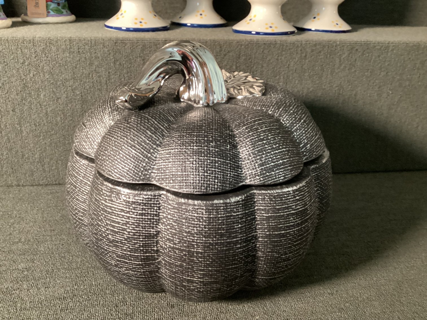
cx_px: 214
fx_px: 382
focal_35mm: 31
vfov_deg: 45.4
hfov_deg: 58.3
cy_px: 160
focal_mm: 3.3
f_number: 2.4
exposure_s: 1/30
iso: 500
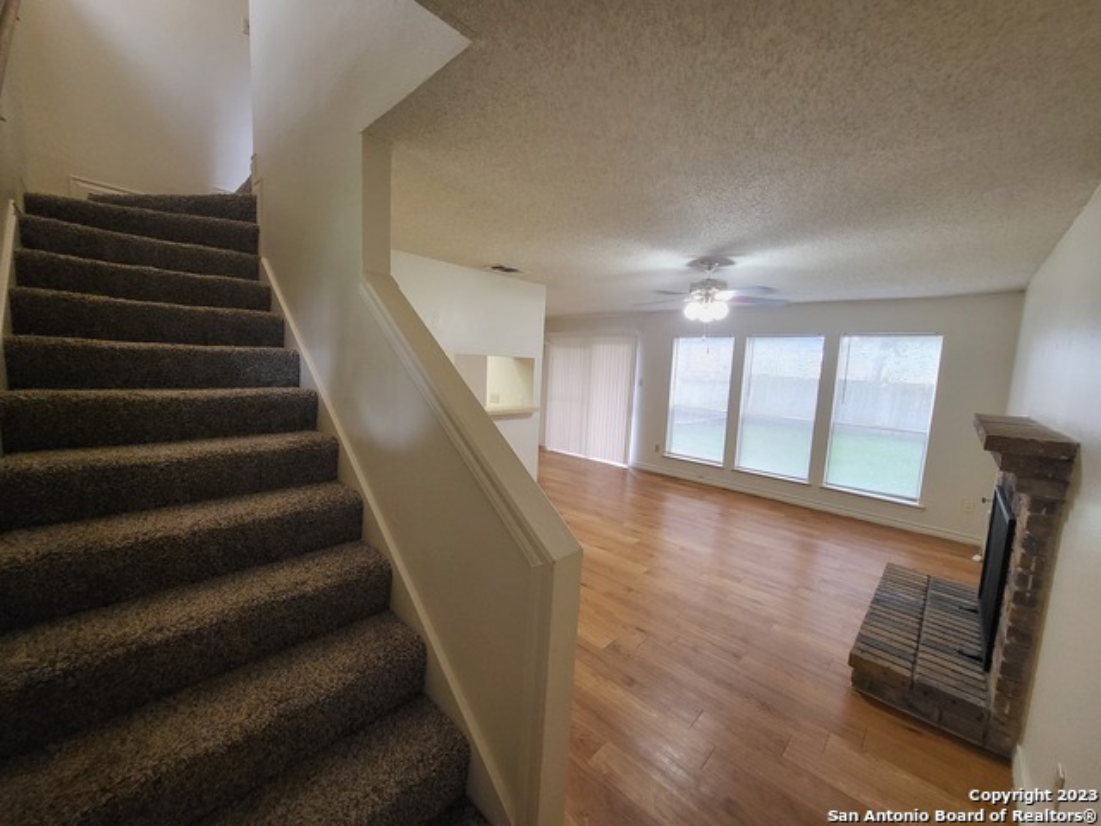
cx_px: 550
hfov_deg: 106.2
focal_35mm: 13
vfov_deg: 89.9
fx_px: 413
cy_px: 413
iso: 320
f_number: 2.2
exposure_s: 1/60
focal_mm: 1.74
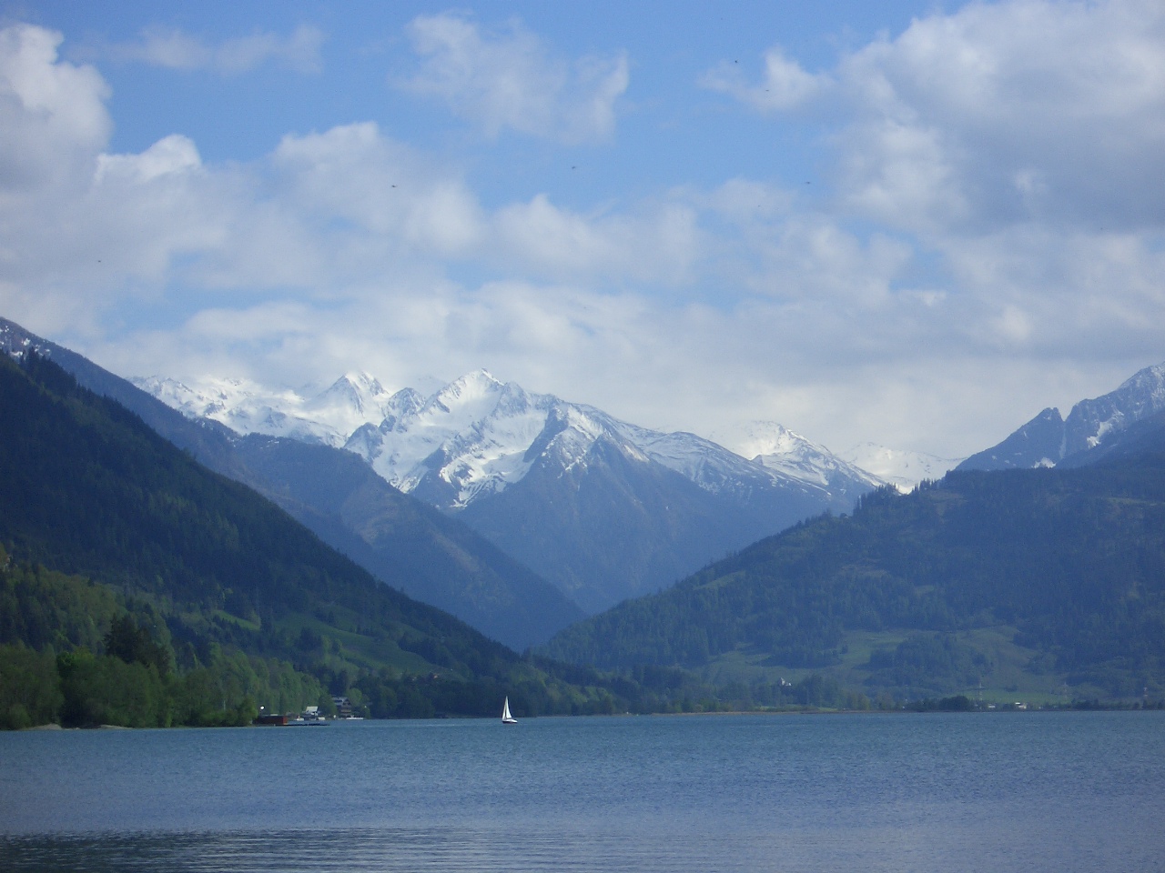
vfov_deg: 14.1
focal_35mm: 105
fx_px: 3534
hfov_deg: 18.7
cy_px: 436
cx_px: 582
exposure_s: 1/250
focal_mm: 17.4
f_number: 7.7
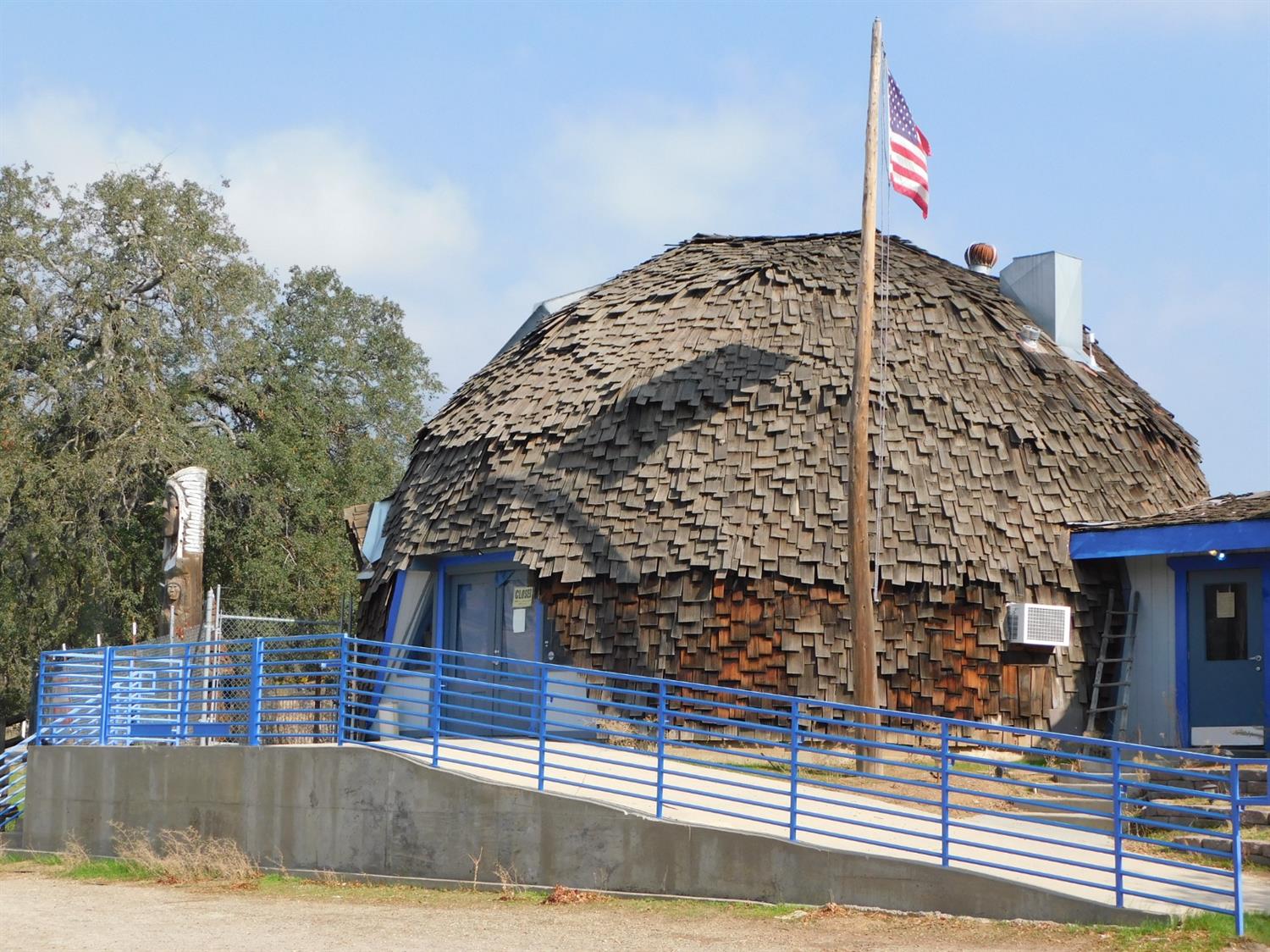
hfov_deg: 32.7
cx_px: 635
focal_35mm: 59
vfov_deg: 24.8
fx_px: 2164
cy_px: 476
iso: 125
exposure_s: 1/640
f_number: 4
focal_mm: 10.4
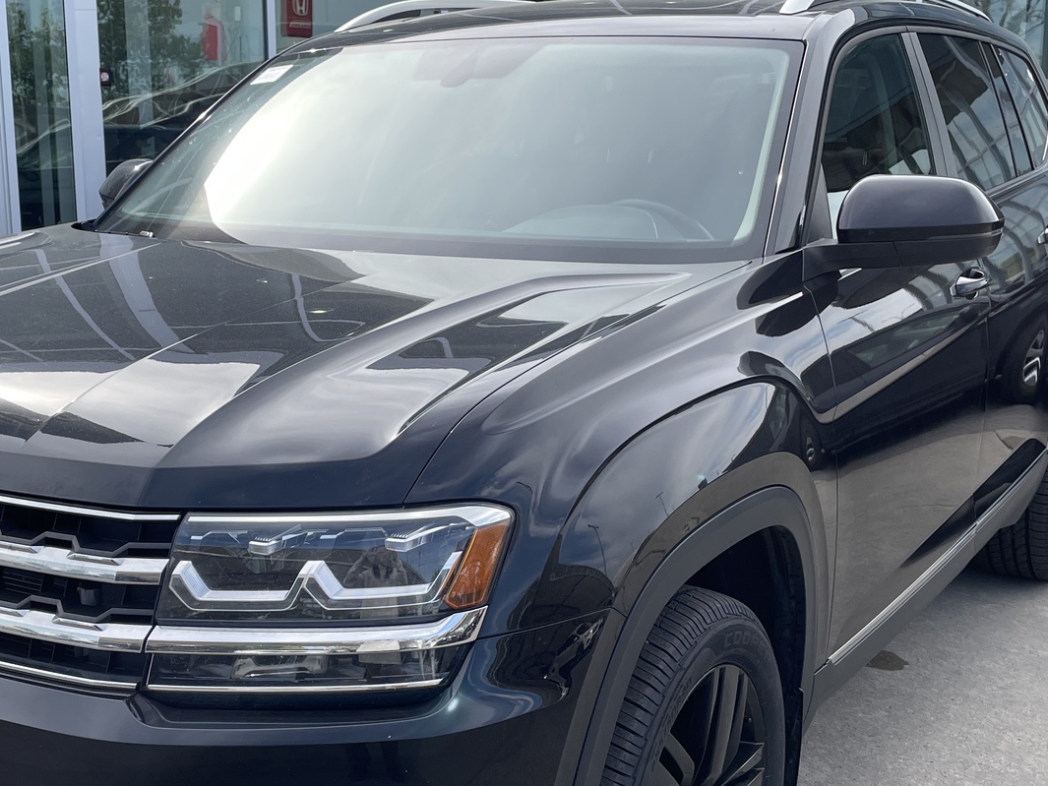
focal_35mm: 50
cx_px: 342
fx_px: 1514
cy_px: 450
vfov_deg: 29.1
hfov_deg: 37.7
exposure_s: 1/979
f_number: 1.6
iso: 32
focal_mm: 4.2
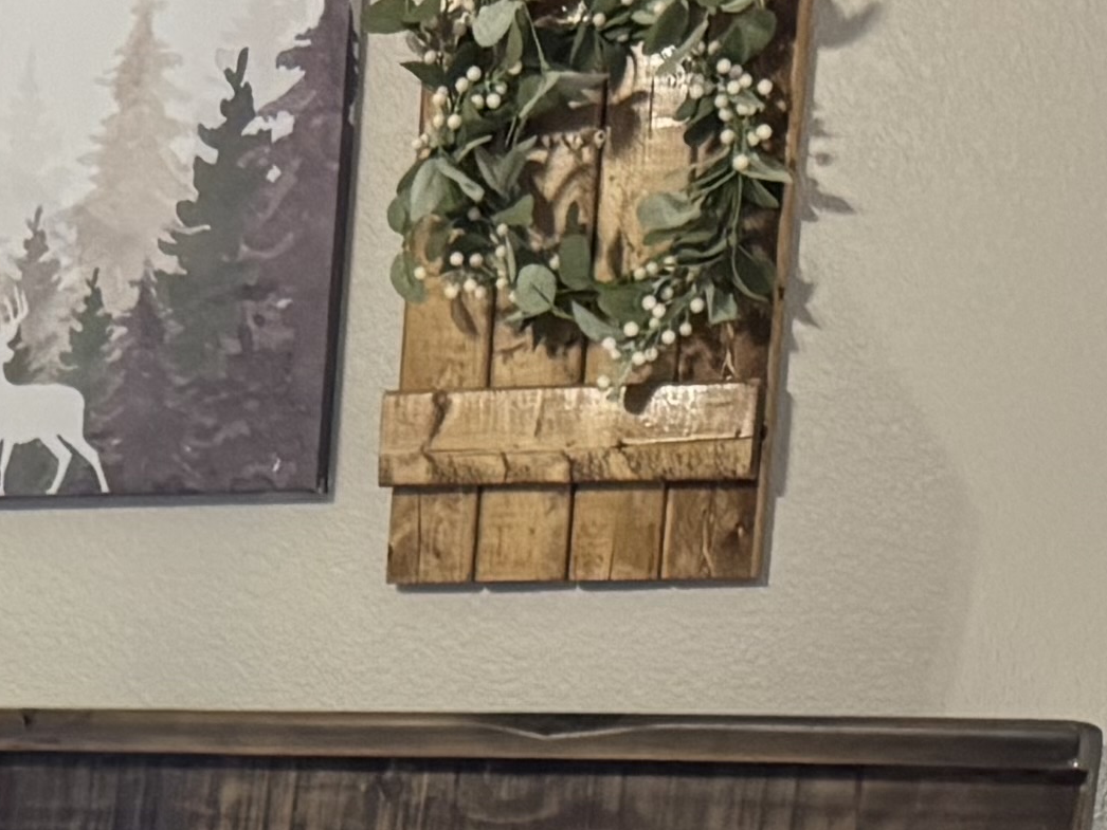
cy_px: 1923
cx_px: -782
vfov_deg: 10.0
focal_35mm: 131
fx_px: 4190
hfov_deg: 13.7
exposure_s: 1/60
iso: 400
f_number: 1.78
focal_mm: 6.76
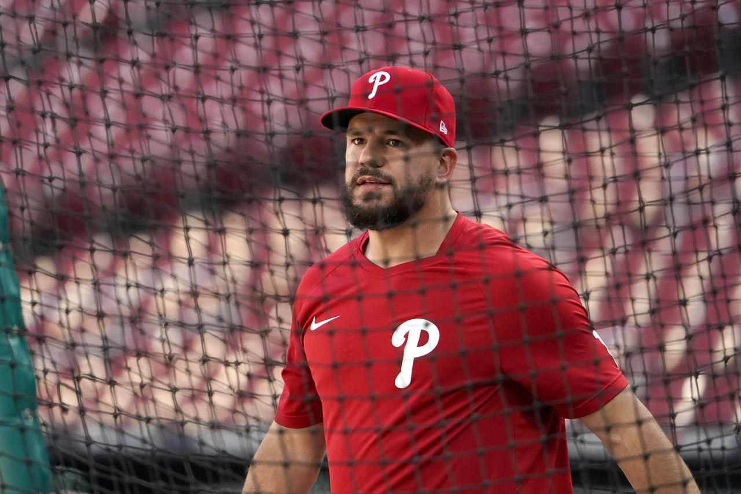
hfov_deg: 4.4
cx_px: 370
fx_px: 9672
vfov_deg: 2.9
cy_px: 247
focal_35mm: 470
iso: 3200
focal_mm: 470
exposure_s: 1/2500
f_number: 6.3
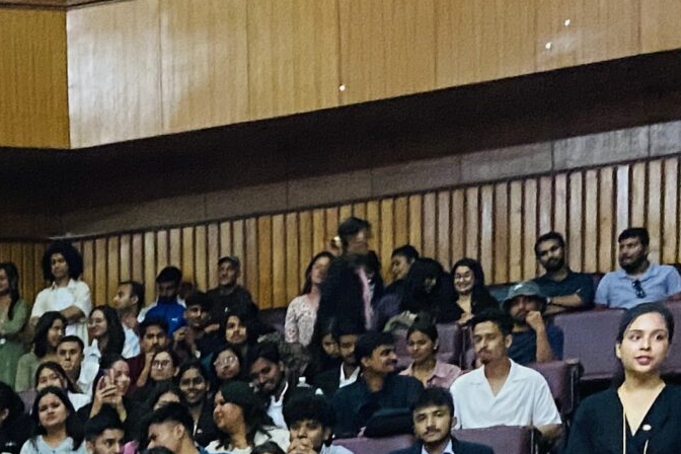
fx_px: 1948
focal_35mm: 103
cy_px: 894
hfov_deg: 18.0
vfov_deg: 11.9
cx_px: -298
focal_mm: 4.25
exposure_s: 1/25
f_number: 1.8
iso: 640
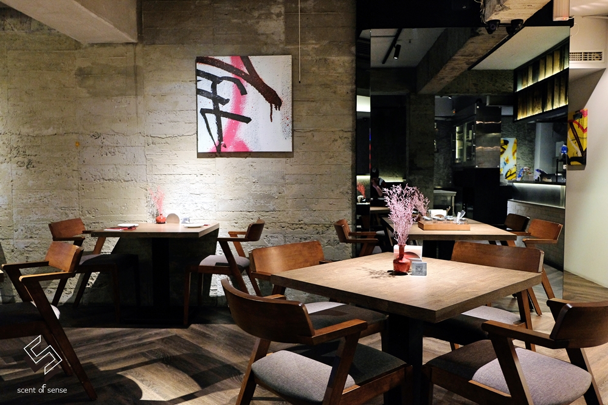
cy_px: 202
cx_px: 304
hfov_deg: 63.7
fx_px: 490
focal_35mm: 29
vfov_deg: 45.0
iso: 1250
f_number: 2.8
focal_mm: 19.6
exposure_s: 1/30
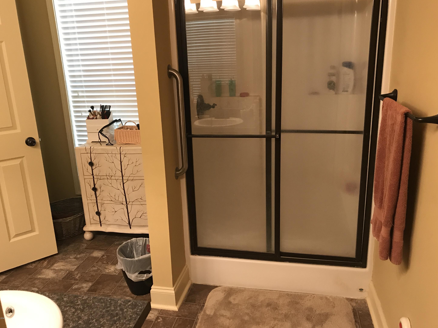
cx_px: 220
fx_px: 367
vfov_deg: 48.2
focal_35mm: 29
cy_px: 159
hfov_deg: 61.7
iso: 50
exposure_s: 1/15
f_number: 1.8
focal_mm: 3.99
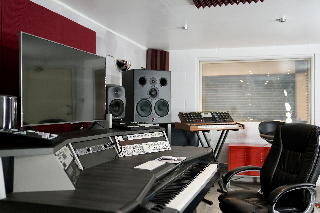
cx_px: 163
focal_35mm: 35
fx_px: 311
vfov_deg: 37.9
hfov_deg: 54.4
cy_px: 104
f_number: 2.8
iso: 1250
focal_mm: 34
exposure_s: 1/40
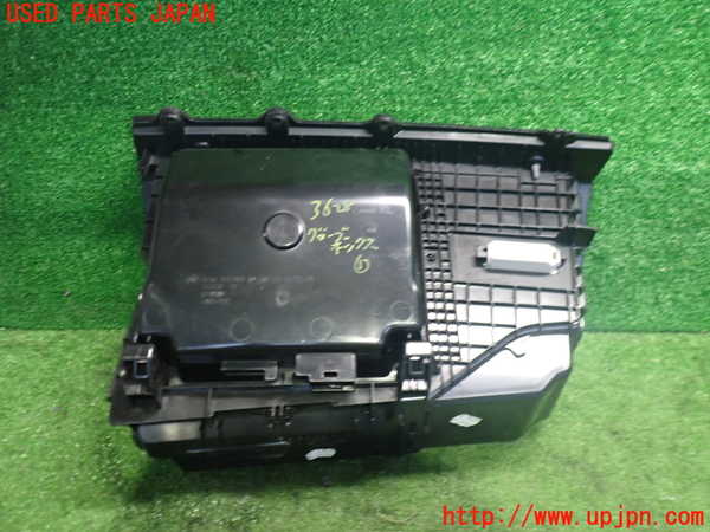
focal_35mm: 30
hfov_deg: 60.0
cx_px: 355
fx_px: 615
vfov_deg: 46.8
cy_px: 266
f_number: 2.3
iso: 800
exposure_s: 1/30
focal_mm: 5.4
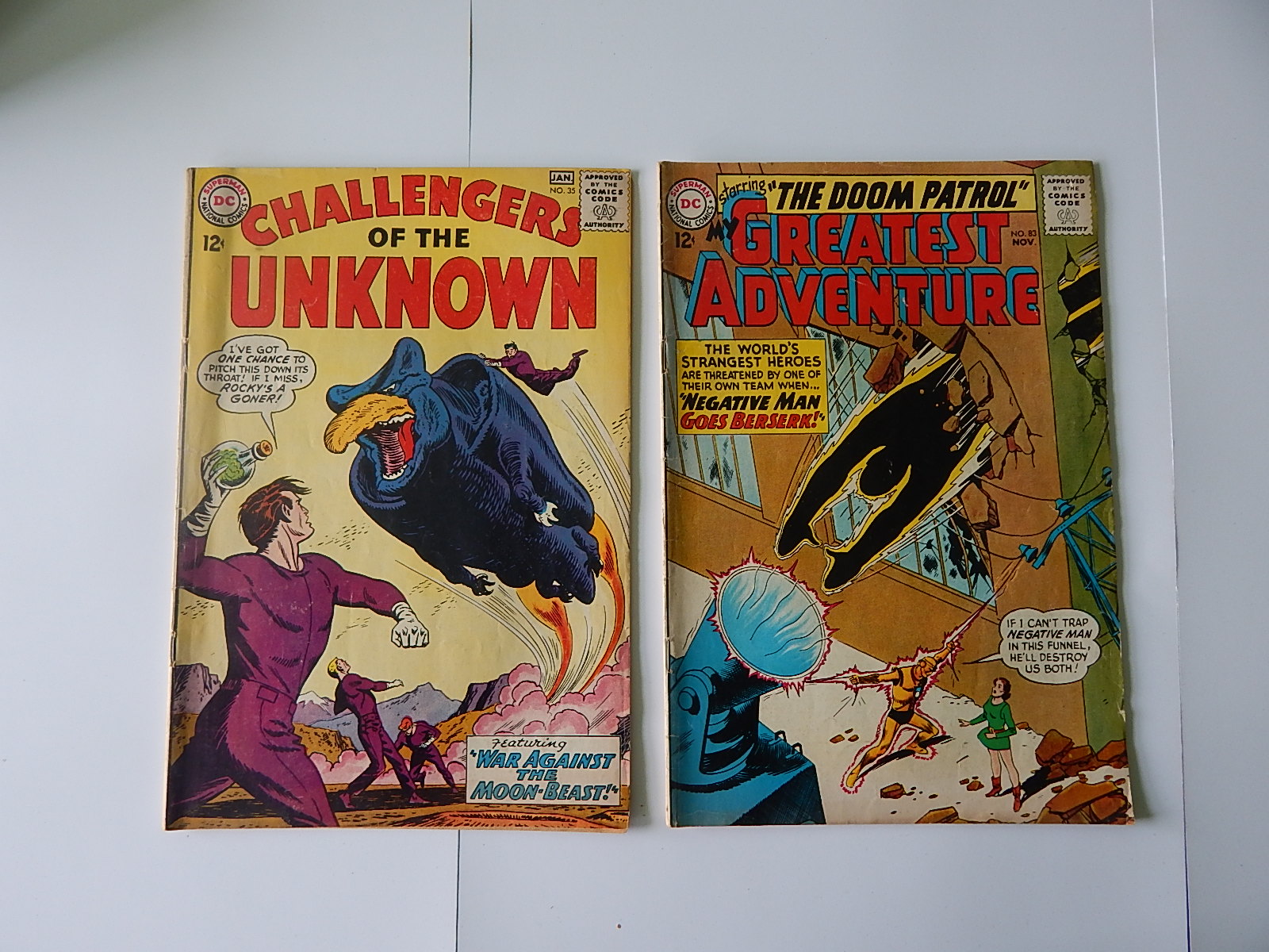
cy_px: 476
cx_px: 634
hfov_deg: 76.4
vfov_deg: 61.1
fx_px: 807
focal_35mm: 22
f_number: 3
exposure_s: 1/40
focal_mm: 4
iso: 125
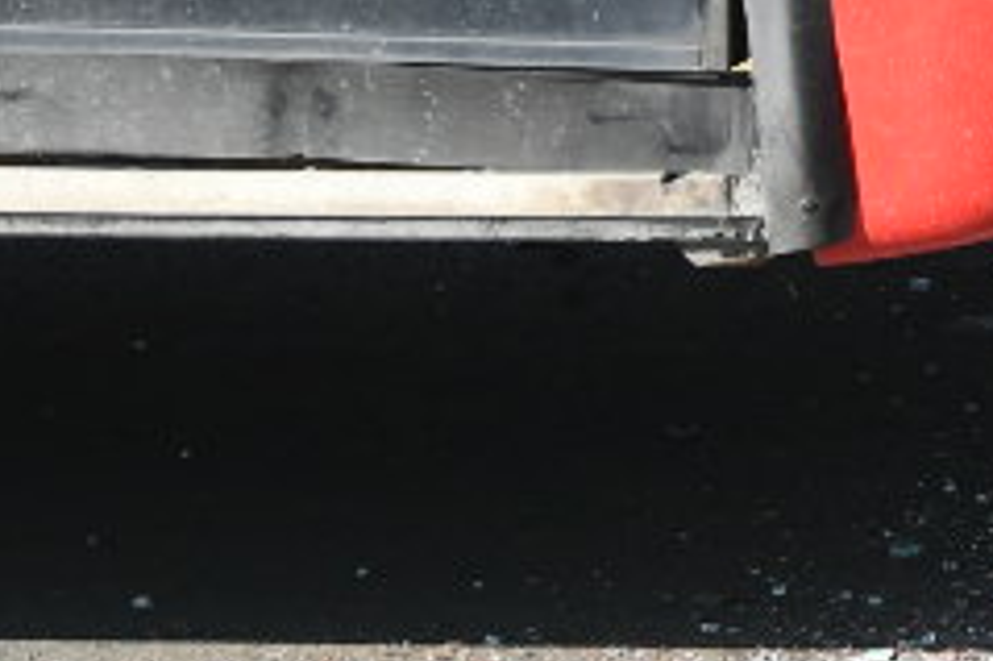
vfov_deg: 2.8
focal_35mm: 489
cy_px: -1255
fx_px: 13479
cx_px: 2821
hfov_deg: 4.1
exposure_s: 1/2500
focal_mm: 72
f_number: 5
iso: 800
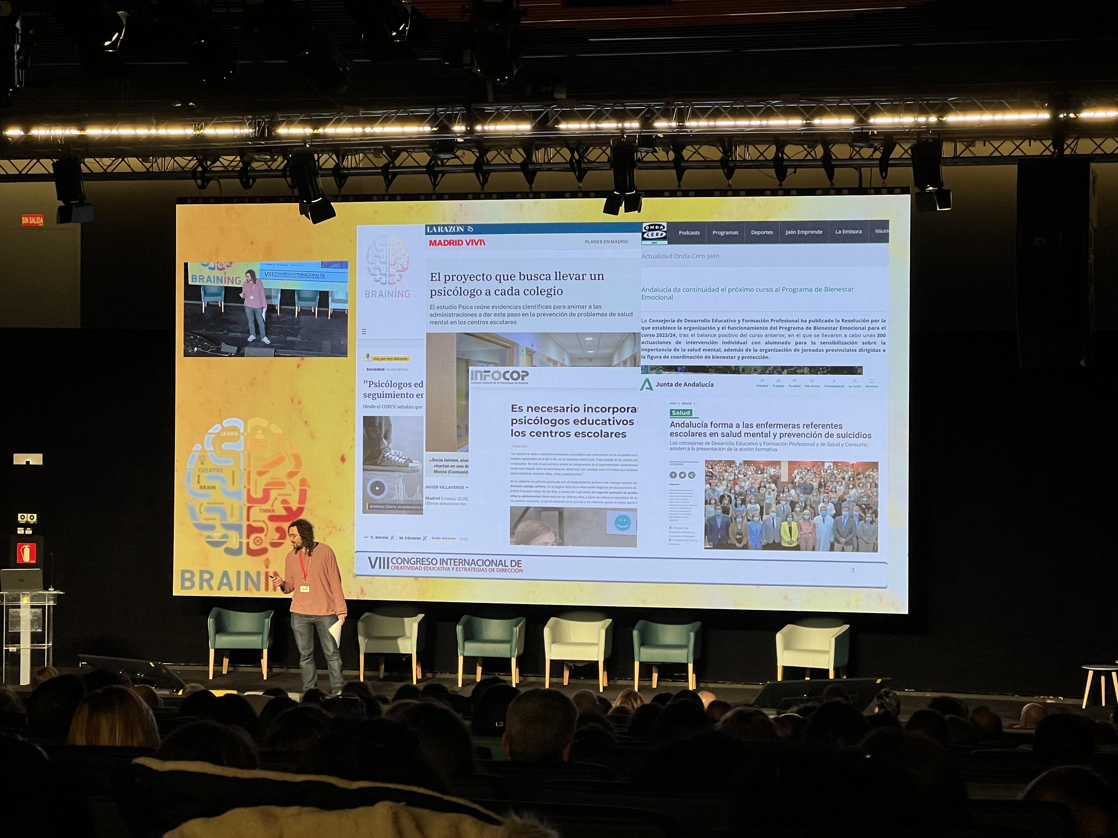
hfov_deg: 25.3
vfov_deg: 19.1
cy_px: 419
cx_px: 559
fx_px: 2487
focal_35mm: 77
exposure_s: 1/99
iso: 160
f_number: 2.8
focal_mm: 9
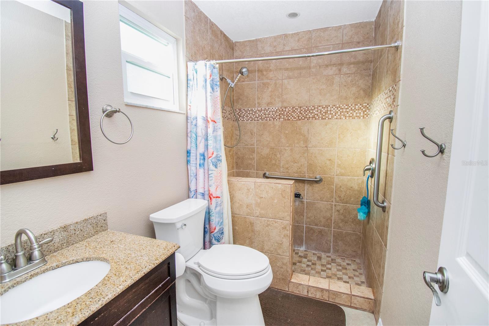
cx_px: 244
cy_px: 163
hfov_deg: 100.4
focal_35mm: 15
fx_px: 204
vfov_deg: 77.3
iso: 450
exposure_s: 1/60
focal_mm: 10
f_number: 4.5
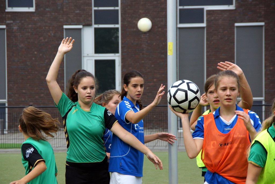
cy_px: 92
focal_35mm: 202
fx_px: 1547
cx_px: 138
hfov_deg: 10.2
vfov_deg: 6.8
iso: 400
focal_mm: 135
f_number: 7.1
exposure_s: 1/1000
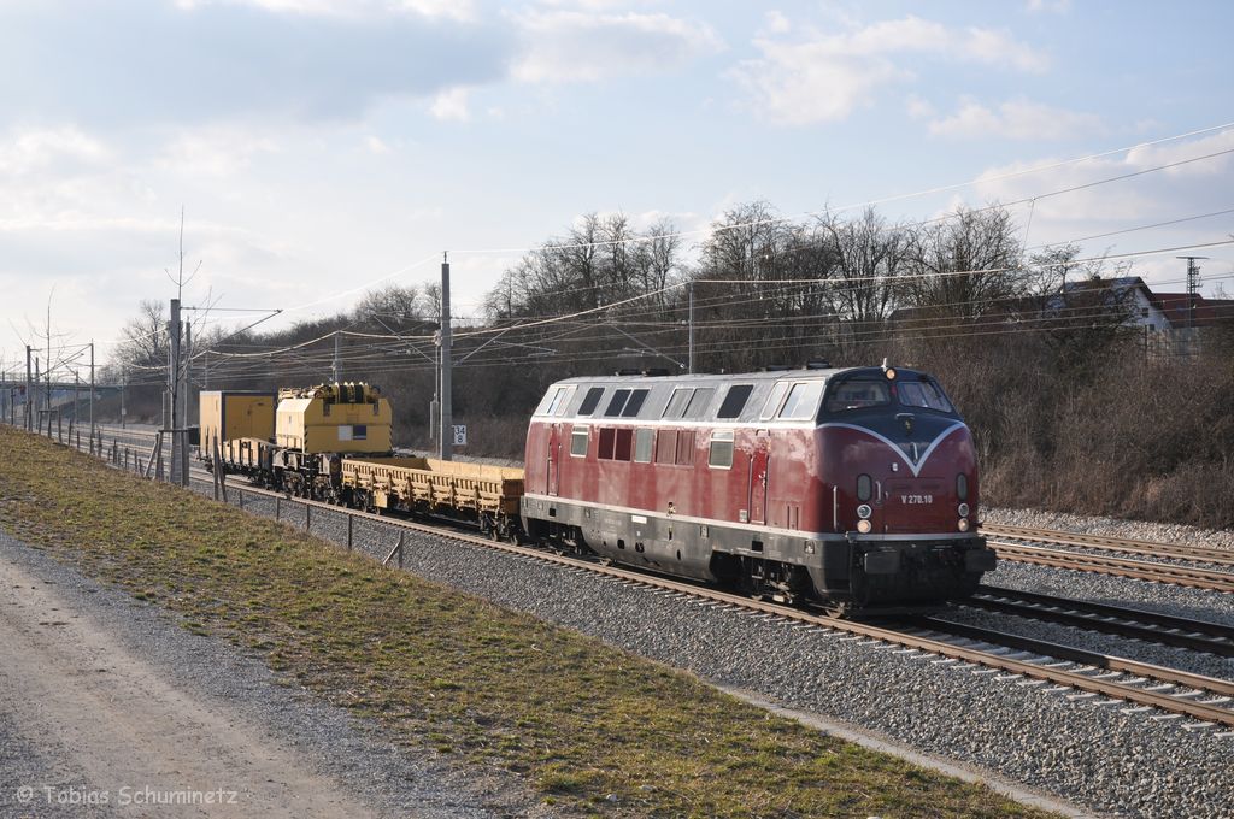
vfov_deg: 22.6
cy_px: 410
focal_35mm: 60
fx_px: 2054
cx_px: 617
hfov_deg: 33.4
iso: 250
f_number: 8
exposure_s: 1/500
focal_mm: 40
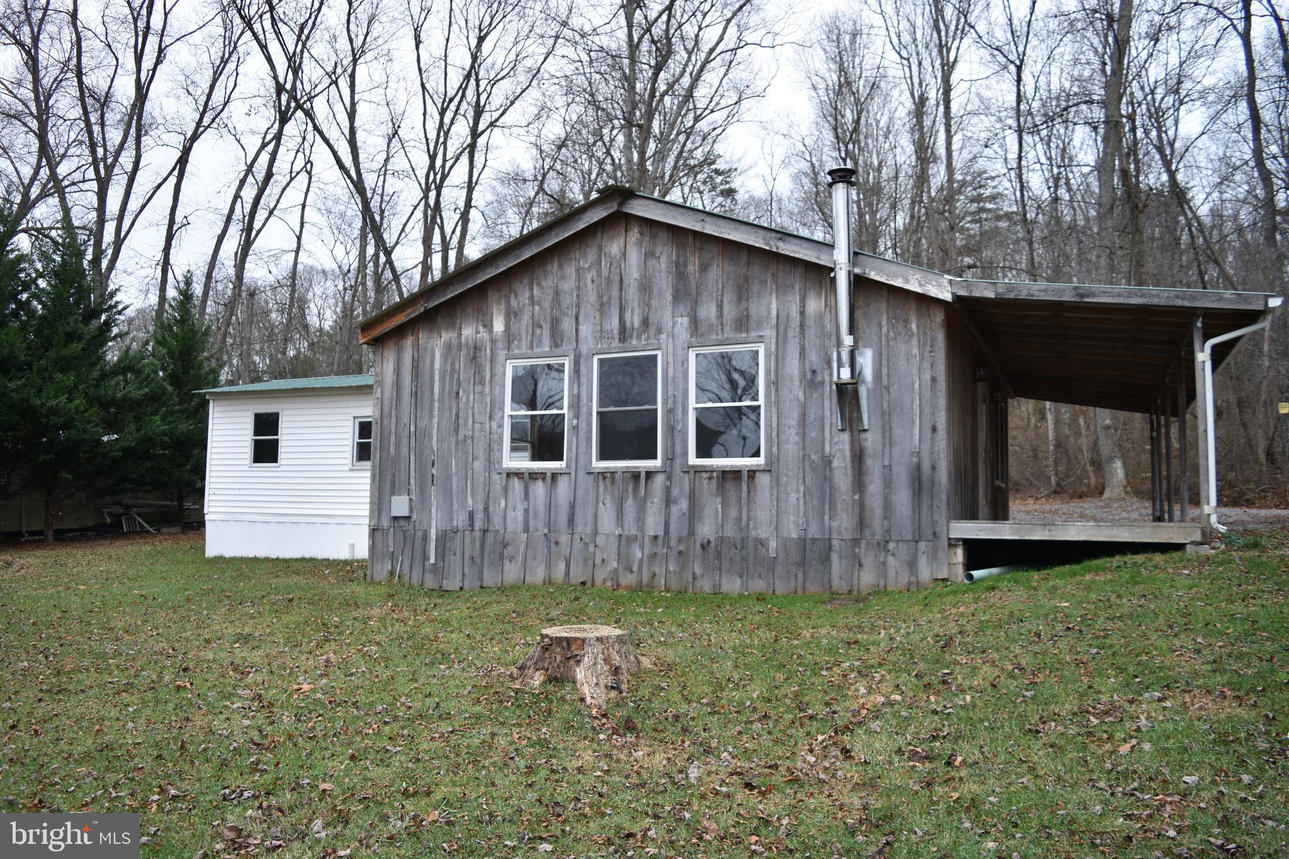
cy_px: 430
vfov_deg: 47.9
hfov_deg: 67.4
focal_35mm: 27
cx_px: 644
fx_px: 967
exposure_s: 1/160
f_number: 4
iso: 125
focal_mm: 18
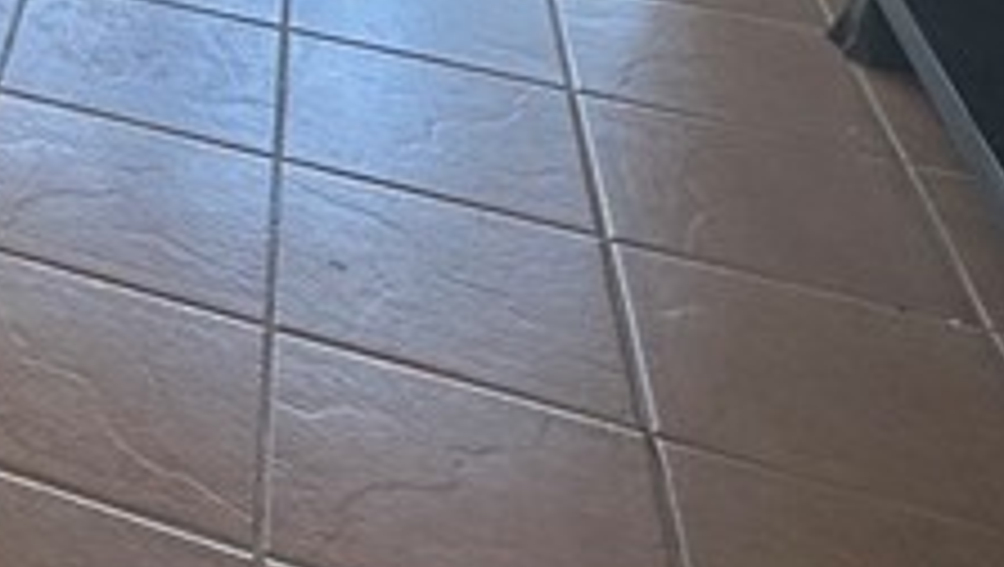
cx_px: -644
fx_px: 1866
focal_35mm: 70
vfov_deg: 13.8
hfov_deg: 22.4
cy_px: -670
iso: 40
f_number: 2.2
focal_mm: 2.22
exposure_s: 1/214
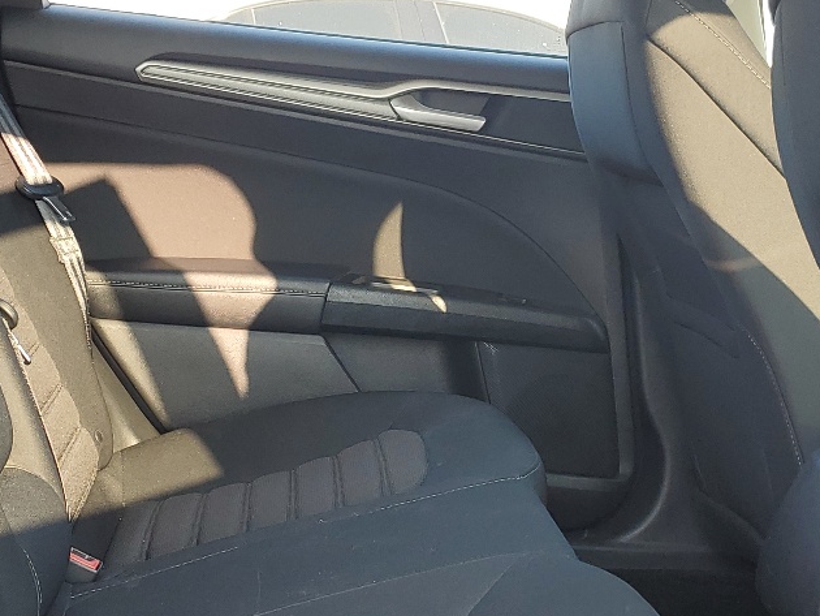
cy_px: 395
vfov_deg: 22.2
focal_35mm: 66
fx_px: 1564
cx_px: 407
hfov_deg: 29.4
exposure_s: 1/204
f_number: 1.5
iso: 50
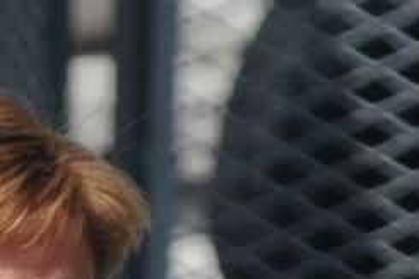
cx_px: -82
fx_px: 27367
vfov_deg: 0.6
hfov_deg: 0.9
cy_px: 1082
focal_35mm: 2353
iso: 250
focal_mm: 200
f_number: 5.6
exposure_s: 1/1250
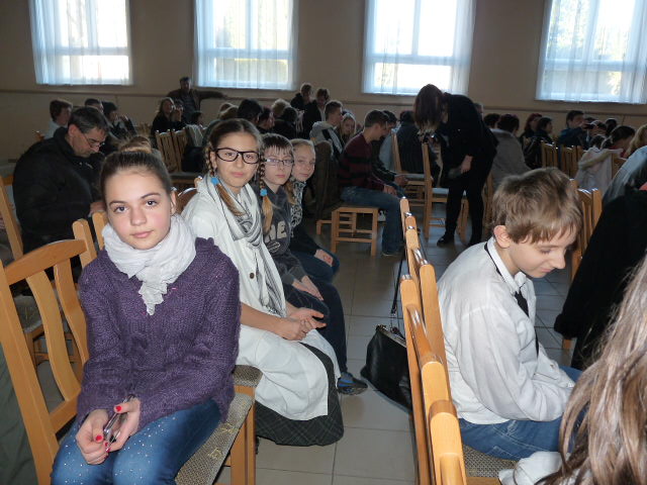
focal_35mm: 27
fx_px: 505
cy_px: 242
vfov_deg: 51.4
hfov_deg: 65.3
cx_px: 324
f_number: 2.8
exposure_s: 1/30
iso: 160
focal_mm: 4.8
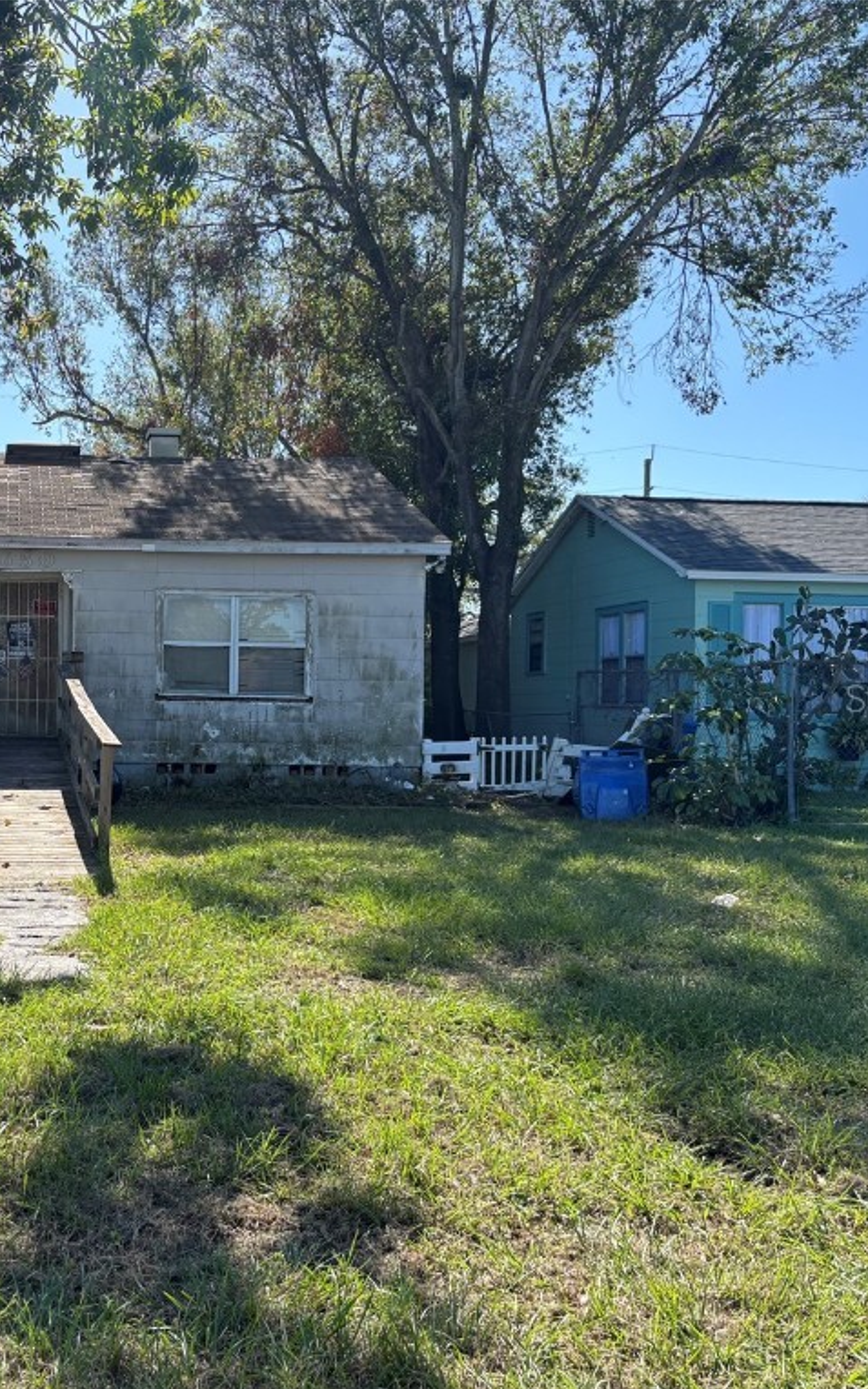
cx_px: 86
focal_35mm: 37
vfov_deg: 52.7
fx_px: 1400
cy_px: 697
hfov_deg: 32.7
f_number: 1.6
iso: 50
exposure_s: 1/1418
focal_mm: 5.96
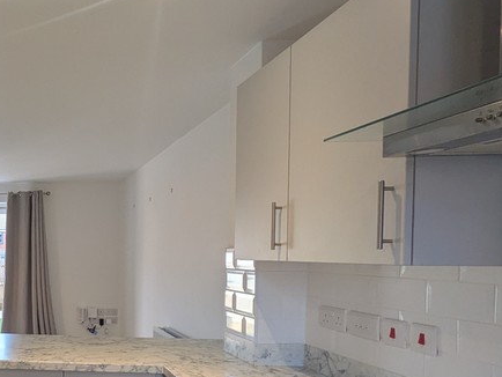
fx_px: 479
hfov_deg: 45.6
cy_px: 265
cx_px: -12
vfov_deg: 42.1
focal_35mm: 33
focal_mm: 1.83
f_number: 2.2
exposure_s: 1/100
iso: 69
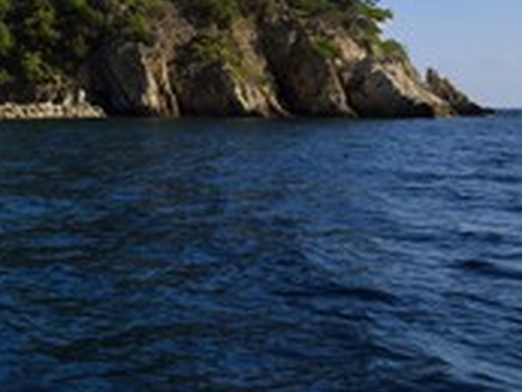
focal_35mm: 56
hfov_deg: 29.4
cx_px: -109
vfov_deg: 25.5
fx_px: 845
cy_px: 57
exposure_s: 1/400
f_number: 10
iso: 200
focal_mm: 24
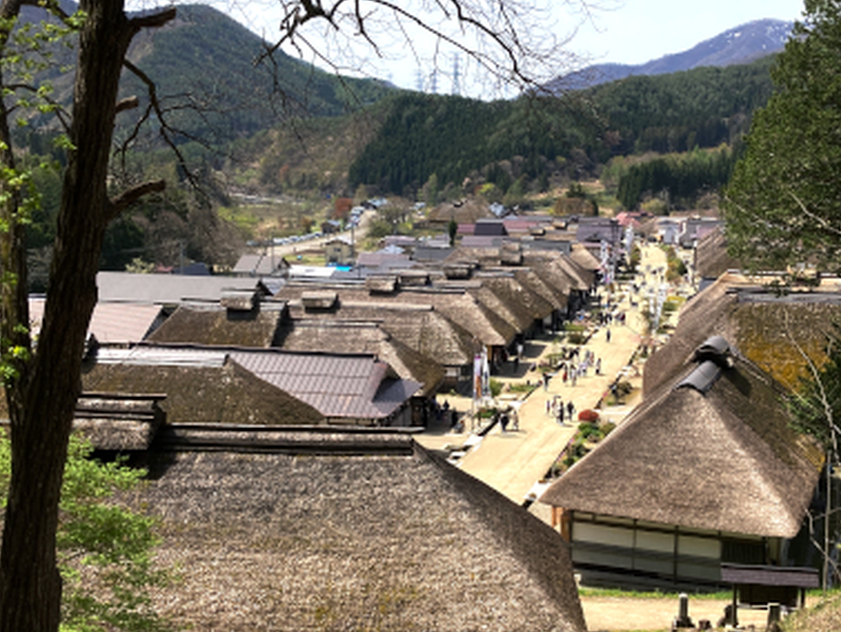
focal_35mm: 37
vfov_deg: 38.7
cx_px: 492
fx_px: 899
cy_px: 335
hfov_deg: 49.9
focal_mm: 3.99
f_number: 1.8
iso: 20
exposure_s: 1/1656
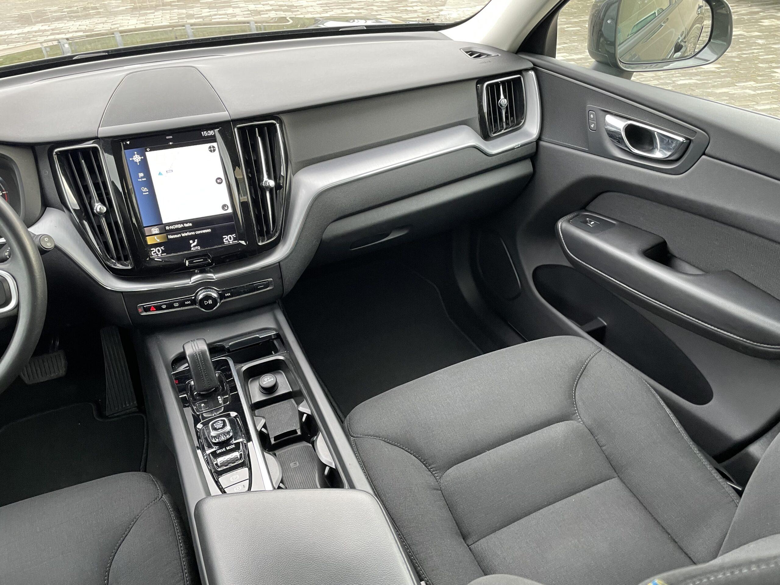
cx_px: 390
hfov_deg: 67.3
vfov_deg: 53.1
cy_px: 292
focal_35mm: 26
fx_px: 586
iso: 160
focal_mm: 4.2
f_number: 1.6
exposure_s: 1/60
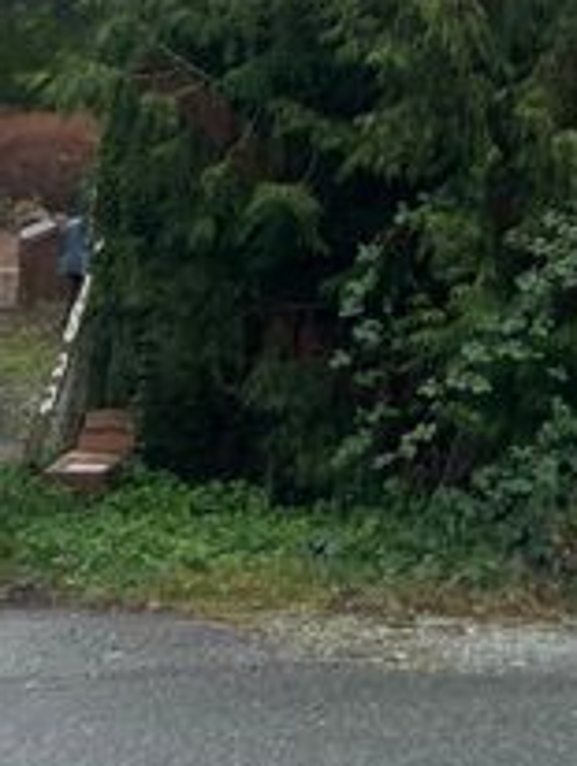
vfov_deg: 22.4
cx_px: 927
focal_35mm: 84
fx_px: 1863
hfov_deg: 15.8
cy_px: 9
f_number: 1.5
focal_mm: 5.7
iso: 50
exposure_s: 1/974
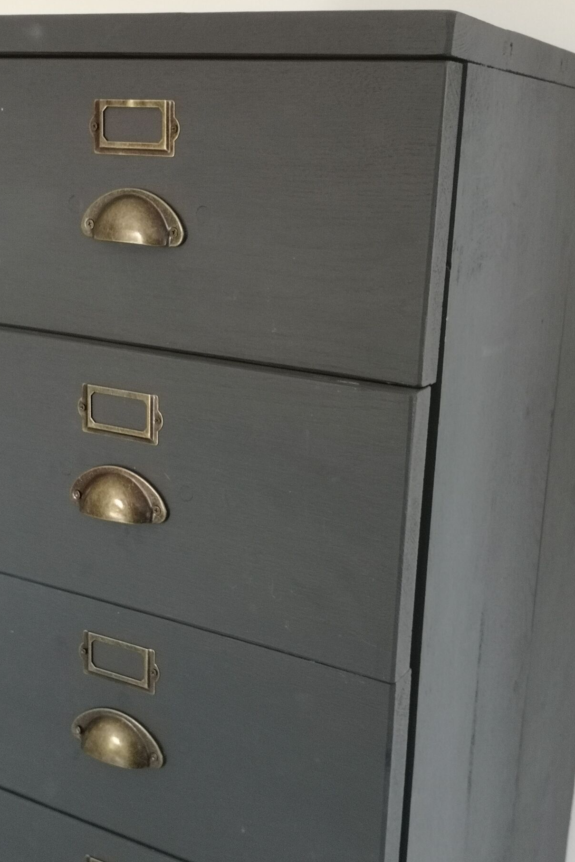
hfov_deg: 29.2
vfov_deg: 42.7
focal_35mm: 46
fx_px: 1102
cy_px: 430
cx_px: 303
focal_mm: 3.95
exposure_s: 1/25
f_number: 1.8
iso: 500
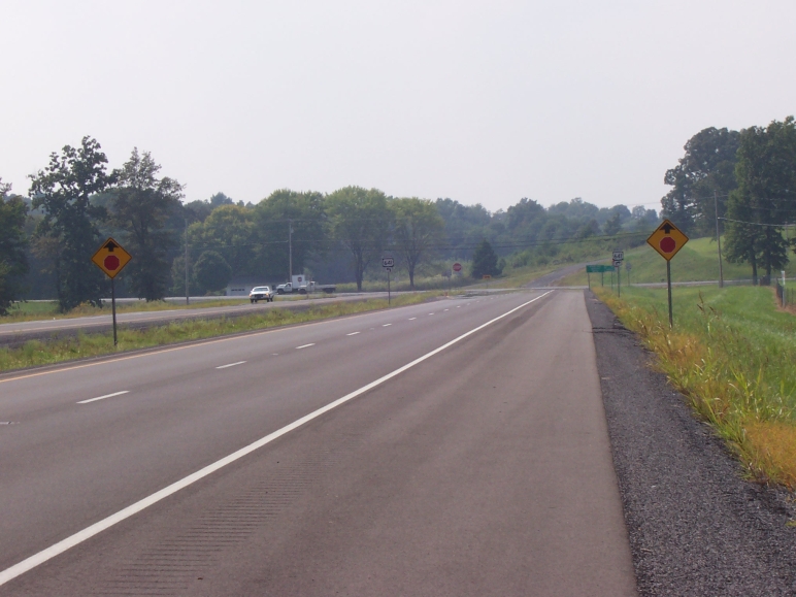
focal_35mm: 111
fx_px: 2552
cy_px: 298
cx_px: 398
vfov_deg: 13.3
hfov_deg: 17.7
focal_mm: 16.8
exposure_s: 1/350
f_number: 9.5
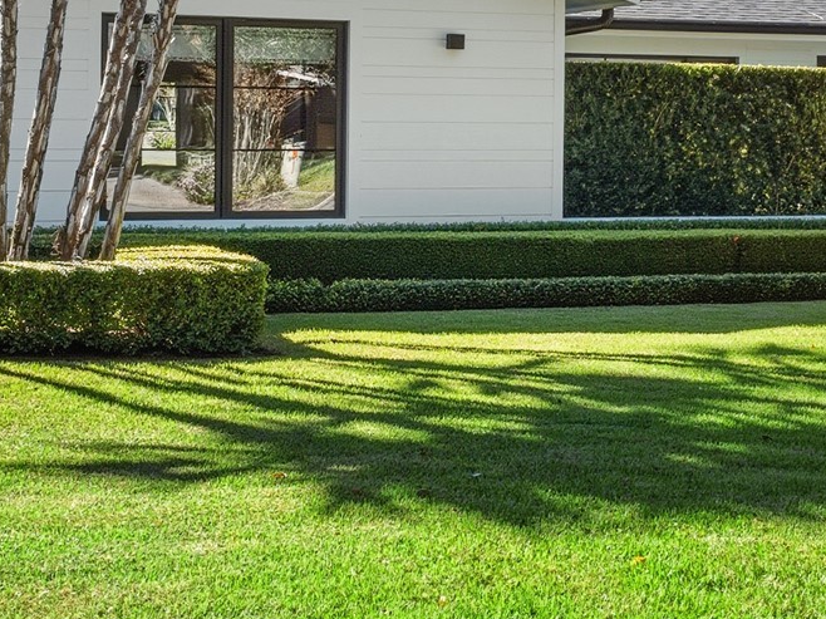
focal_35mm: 73
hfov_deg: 26.3
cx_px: 634
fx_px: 1741
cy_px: 100
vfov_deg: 19.9
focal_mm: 15
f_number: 7.1
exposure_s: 1/400
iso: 200
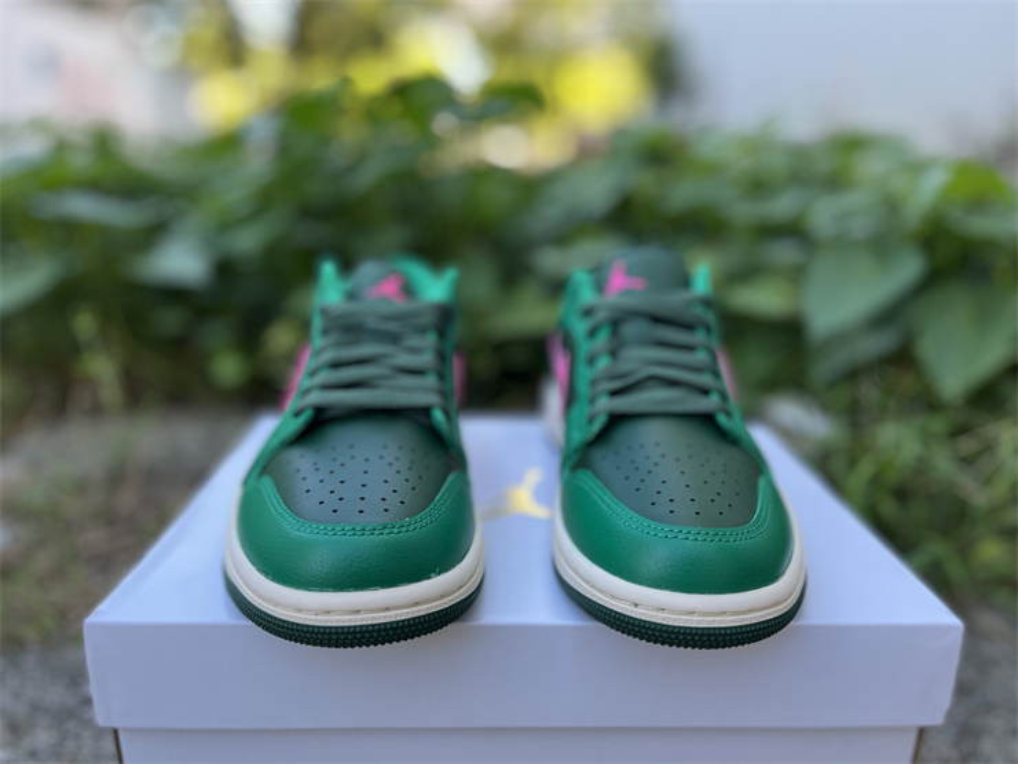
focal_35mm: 26
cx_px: 509
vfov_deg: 53.1
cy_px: 382
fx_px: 765
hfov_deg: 67.3
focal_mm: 5.1
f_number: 1.6
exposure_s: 1/122
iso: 40
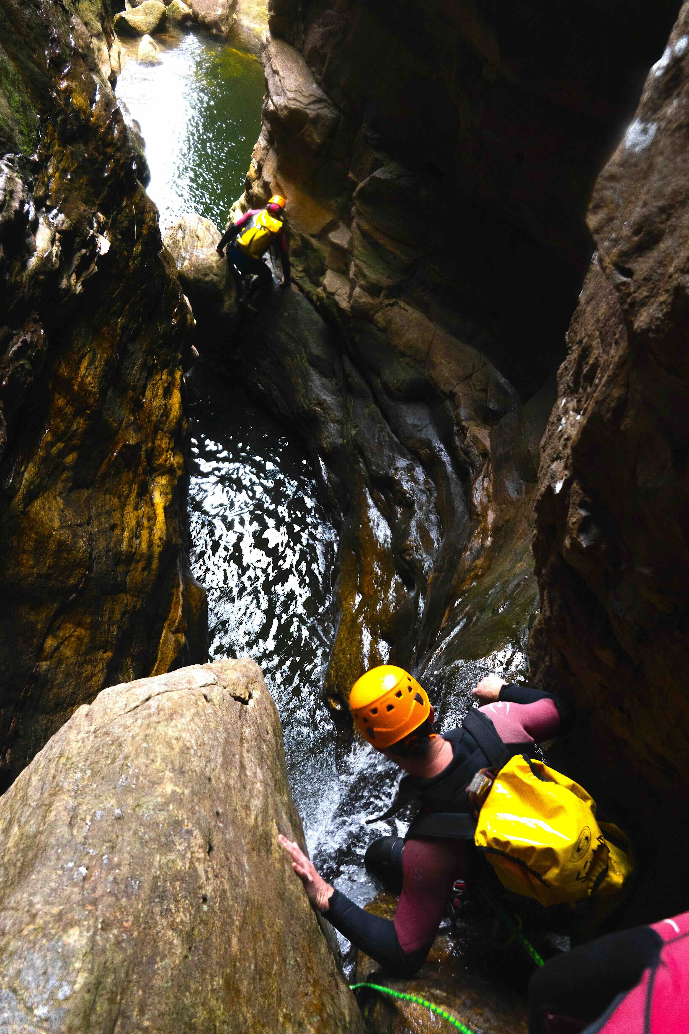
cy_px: 515
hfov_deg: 43.6
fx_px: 861
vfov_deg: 61.9
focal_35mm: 30
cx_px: 338
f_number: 5.6
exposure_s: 1/200
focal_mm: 29
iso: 1600
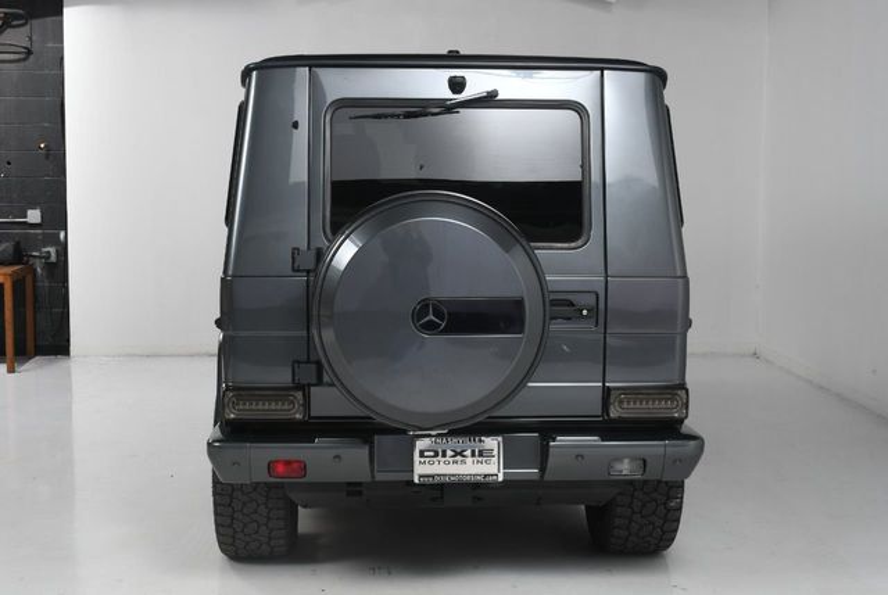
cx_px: 444
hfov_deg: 38.1
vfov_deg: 26.1
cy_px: 298
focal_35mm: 52
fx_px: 1285
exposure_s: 1/160
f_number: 13
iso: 100
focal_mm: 26
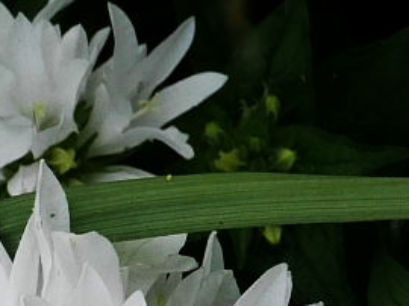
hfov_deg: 11.1
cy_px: 423
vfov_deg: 8.2
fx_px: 2101
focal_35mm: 178
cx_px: 61
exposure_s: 1/125
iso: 1600
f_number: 22
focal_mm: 24
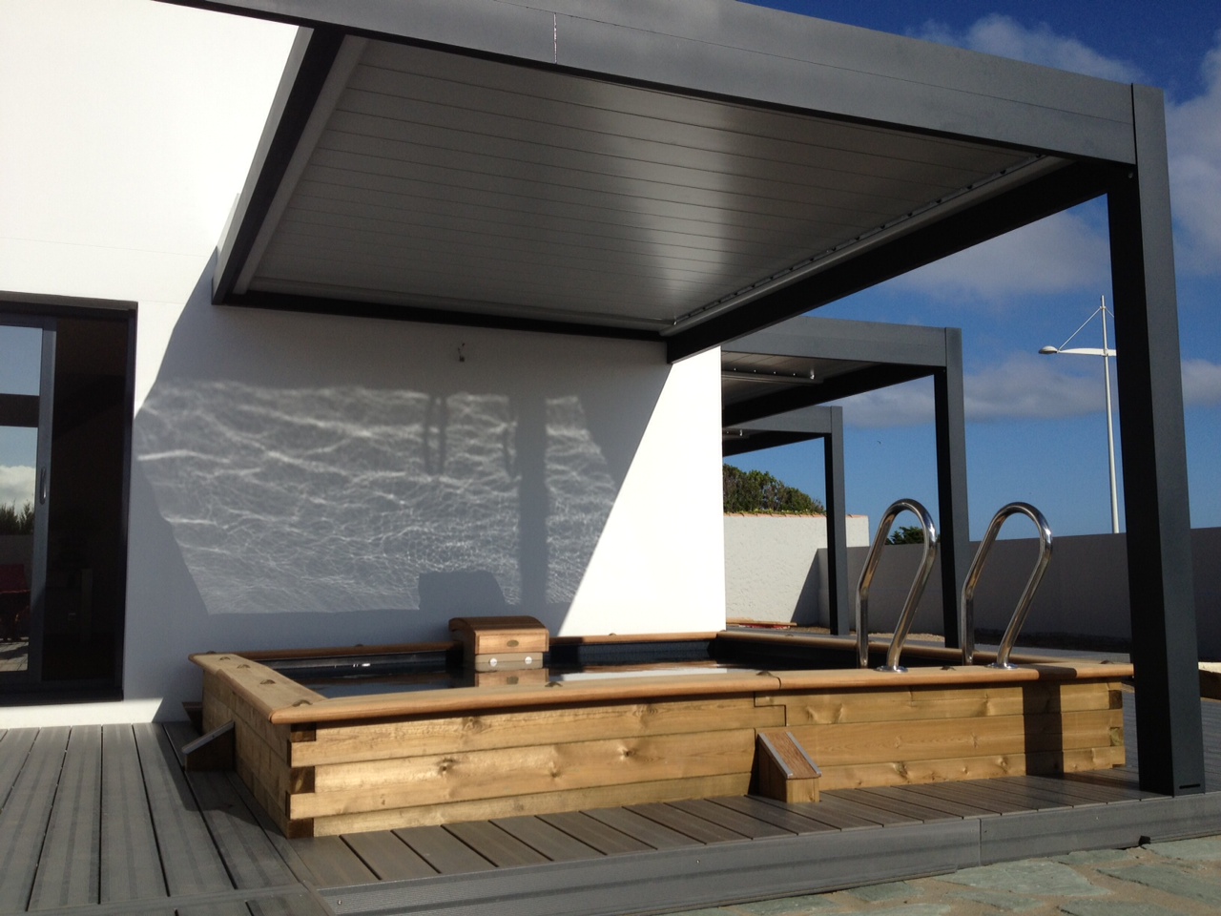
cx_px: 610
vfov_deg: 40.7
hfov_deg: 52.6
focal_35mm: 35
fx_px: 1235
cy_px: 458
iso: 50
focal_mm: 4.28
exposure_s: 1/3460
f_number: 2.4
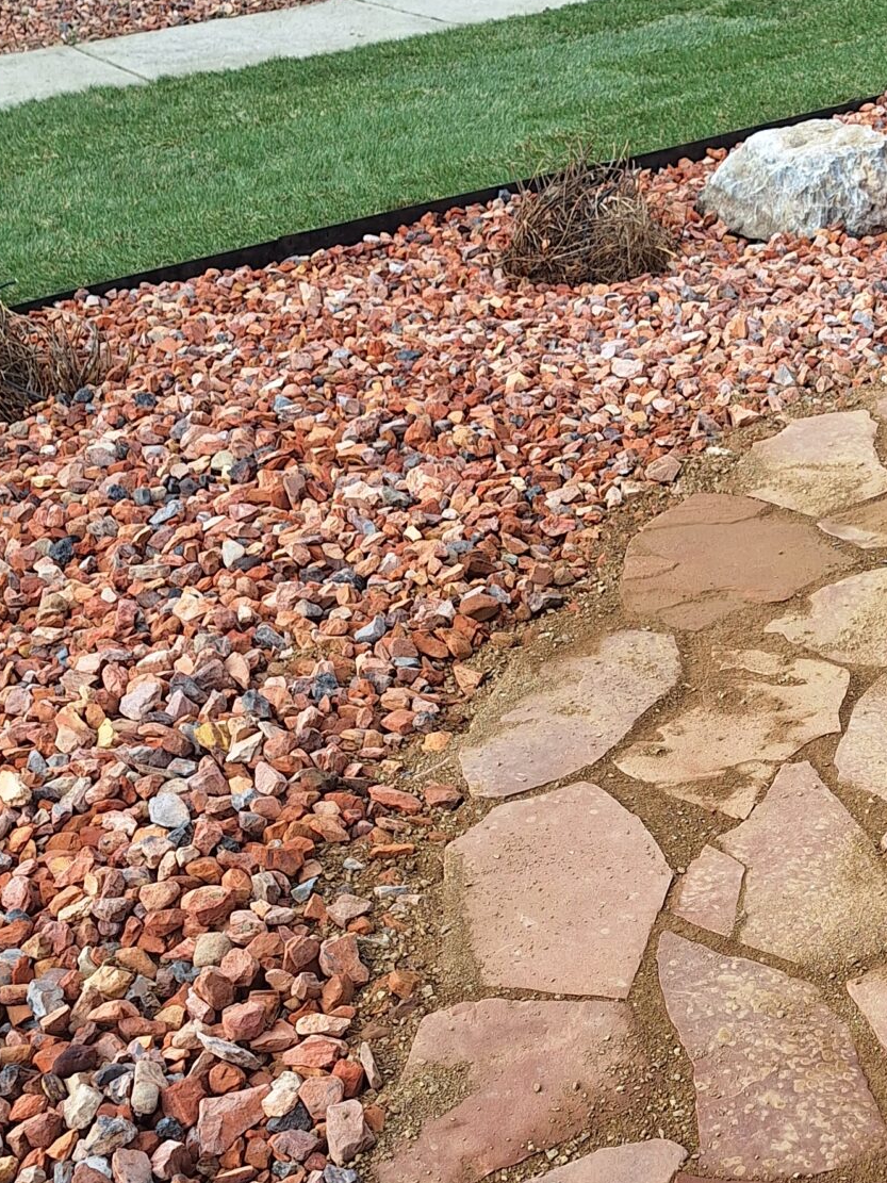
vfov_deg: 35.8
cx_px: 872
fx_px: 1811
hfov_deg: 26.2
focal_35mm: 53
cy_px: 789
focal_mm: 5.54
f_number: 1.8
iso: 40
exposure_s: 1/688
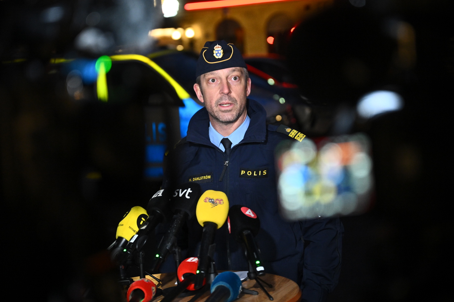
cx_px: 227
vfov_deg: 19.4
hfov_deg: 28.8
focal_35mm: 70
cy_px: 151
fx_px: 883
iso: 3200
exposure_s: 1/160
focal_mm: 70
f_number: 2.8
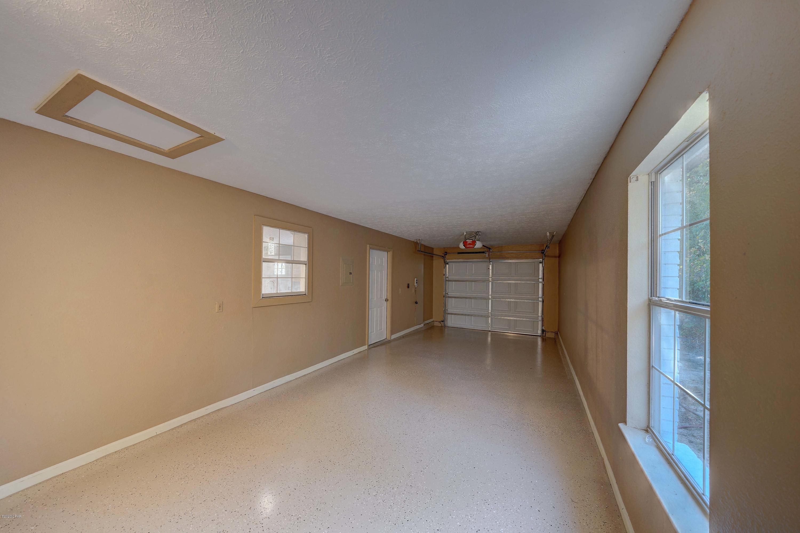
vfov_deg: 90.0
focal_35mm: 12
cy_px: 266
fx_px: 267
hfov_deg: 112.6
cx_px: 400
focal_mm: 12
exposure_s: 1/1.25
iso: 100
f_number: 5.6
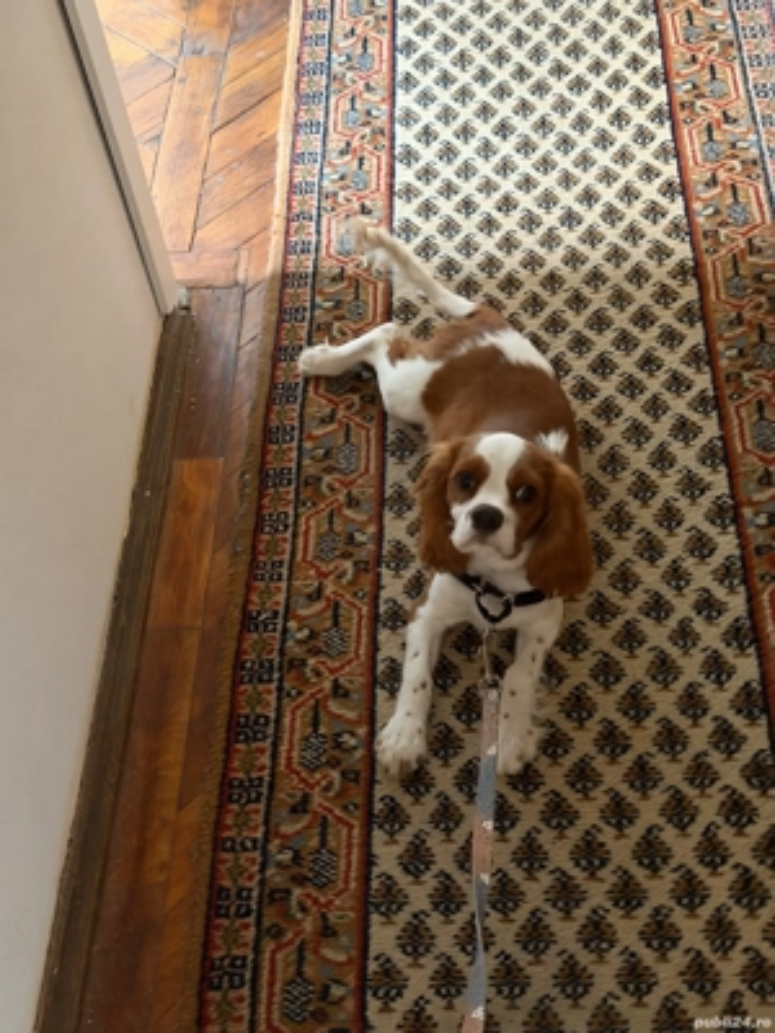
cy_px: 516
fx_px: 1433
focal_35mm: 48
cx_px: 388
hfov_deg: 30.3
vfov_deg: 39.7
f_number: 1.78
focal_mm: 6.76
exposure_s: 1/24
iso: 800
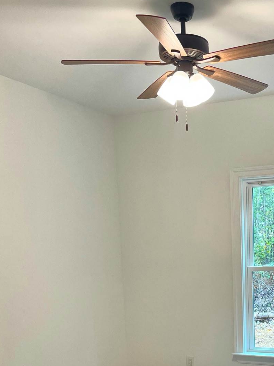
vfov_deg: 36.5
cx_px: 240
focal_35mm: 50
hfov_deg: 28.1
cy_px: 309
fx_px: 528
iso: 80
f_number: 1.6
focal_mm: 5.1
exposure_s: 1/120
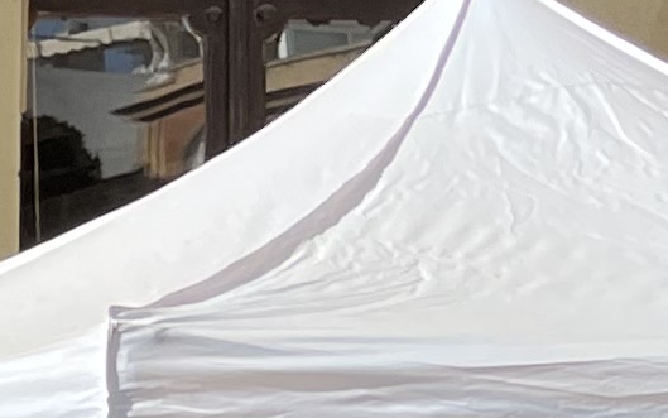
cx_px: -1817
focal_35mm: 210
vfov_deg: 6.1
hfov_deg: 7.6
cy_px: 785
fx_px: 3824
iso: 50
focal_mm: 5.1
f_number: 1.6
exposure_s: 1/1339
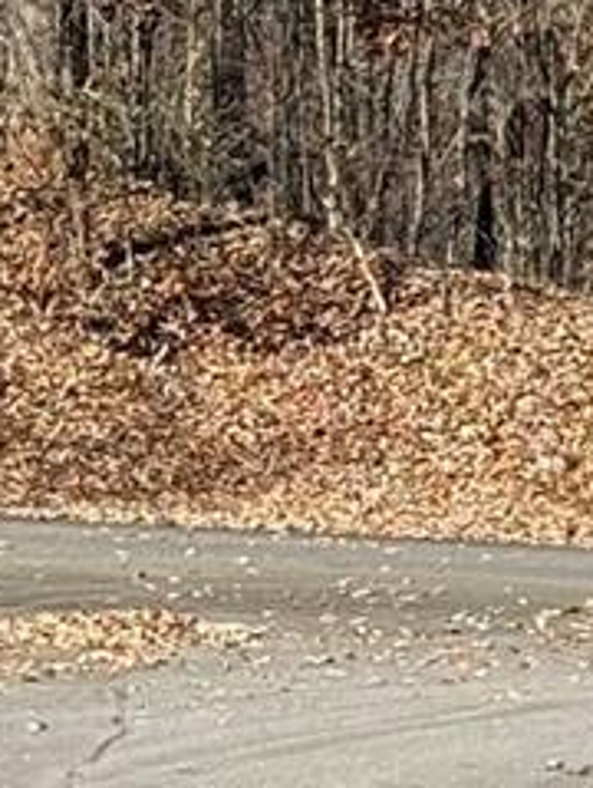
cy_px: 260
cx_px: 451
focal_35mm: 308
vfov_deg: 6.4
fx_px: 7016
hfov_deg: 4.8
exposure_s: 1/3704
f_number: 1.78
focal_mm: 6.76
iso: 64
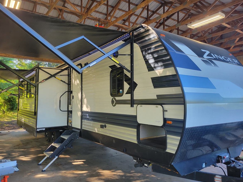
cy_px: 93
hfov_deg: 65.3
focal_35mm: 27
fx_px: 190
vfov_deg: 51.4
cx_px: 119
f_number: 1.8
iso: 80
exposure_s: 1/120
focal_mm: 5.4
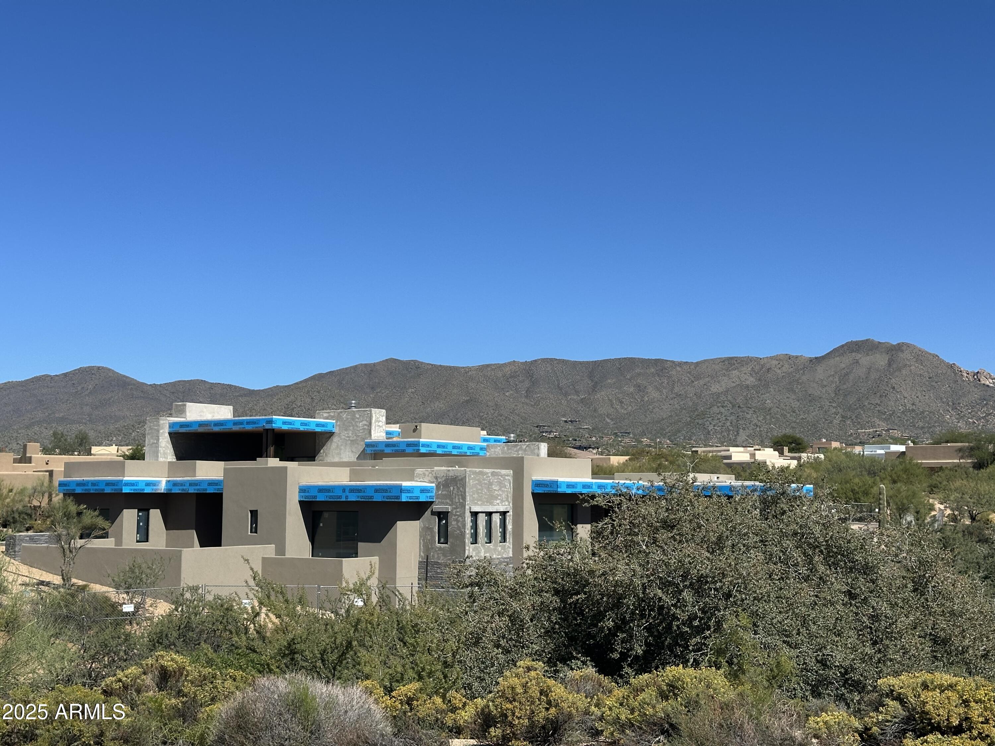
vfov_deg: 30.3
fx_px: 1380
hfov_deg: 39.7
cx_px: 498
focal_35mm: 48
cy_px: 373
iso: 64
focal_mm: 6.86
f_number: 1.78
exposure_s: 1/5263
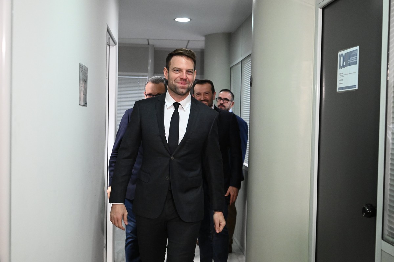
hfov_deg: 39.6
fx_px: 547
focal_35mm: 50
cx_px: 197
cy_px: 131
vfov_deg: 27.0
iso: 10000
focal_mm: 50
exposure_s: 1/250
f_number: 4
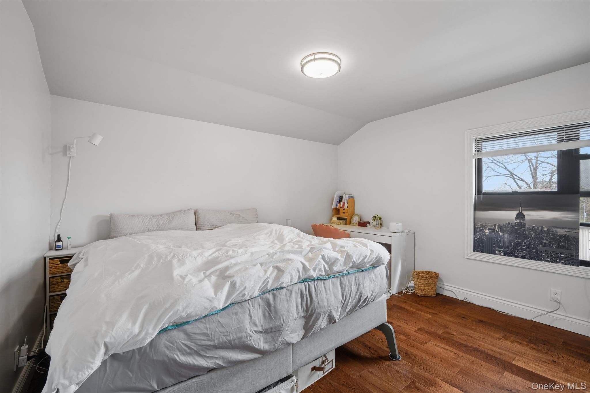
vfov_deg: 75.5
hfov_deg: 98.5
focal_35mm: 16
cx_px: 295
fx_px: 254
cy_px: 196
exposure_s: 1/1.67
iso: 125
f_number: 9
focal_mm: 15.5
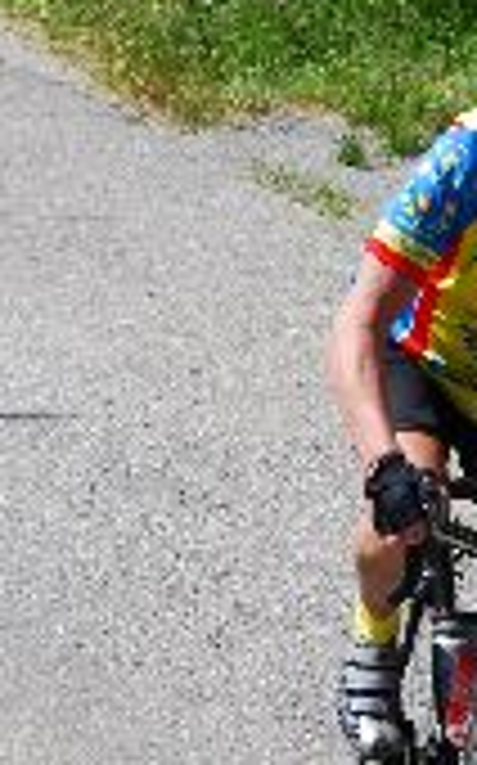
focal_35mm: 446
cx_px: 508
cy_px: 470
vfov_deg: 4.7
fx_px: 9292
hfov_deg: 2.9
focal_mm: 110
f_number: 10
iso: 100
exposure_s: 1/125
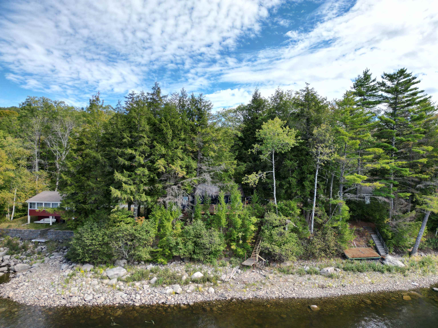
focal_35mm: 24
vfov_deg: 56.8
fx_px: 304
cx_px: 219
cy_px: 164
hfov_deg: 71.6
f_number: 1.7
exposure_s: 1/2000
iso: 100
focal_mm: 6.72
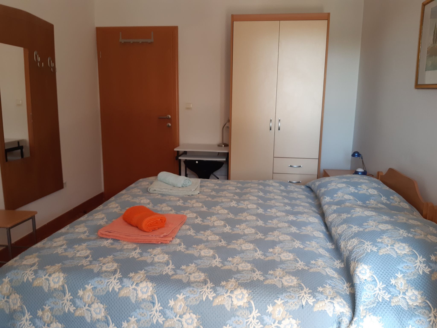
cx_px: 218
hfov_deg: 67.3
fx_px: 328
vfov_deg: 53.1
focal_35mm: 26
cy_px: 164
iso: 100
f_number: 1.7
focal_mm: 3.92
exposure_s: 1/60
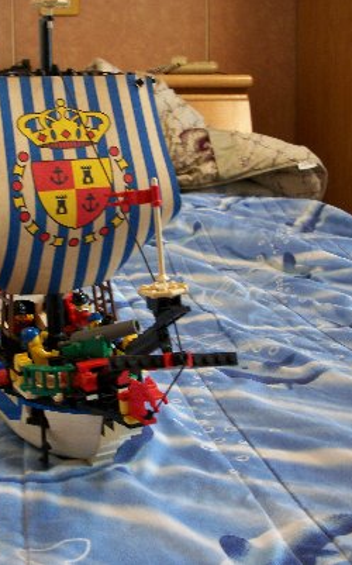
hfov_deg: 25.5
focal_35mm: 50
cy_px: 282
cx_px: 89
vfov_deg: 40.3
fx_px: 769
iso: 160
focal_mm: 6.3
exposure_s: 1/15
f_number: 3.1
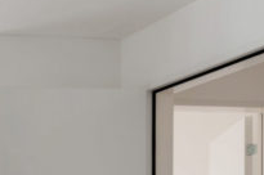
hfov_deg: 18.8
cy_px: 264
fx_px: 513
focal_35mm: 70
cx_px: -258
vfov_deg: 17.4
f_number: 13
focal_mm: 14
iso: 200
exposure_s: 1/20
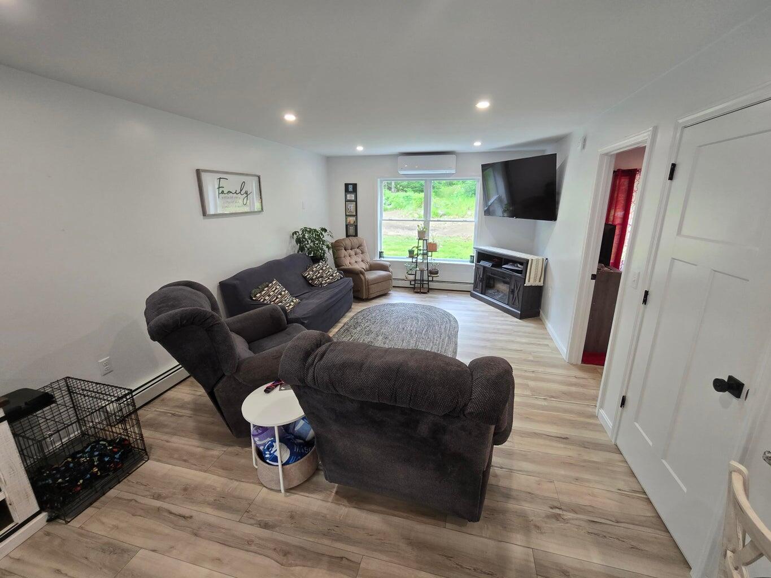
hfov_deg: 106.2
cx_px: 386
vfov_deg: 89.9
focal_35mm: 13
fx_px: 290
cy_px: 289
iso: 100
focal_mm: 2.2
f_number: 2.2
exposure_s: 1/60
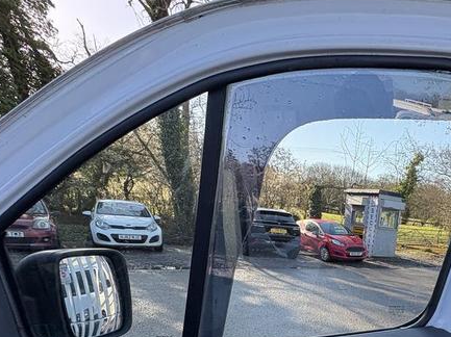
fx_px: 378
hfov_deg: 56.7
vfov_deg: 42.1
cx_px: 368
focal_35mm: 29
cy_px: 333
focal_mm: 2.22
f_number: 2.2
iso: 40
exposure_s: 1/225
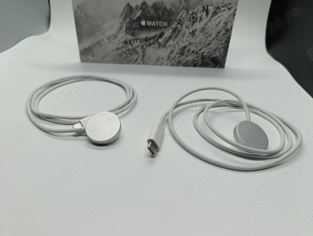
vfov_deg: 59.0
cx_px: 156
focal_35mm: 23
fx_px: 208
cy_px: 118
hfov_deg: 73.8
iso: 64
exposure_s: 1/100
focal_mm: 6.14
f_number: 1.6
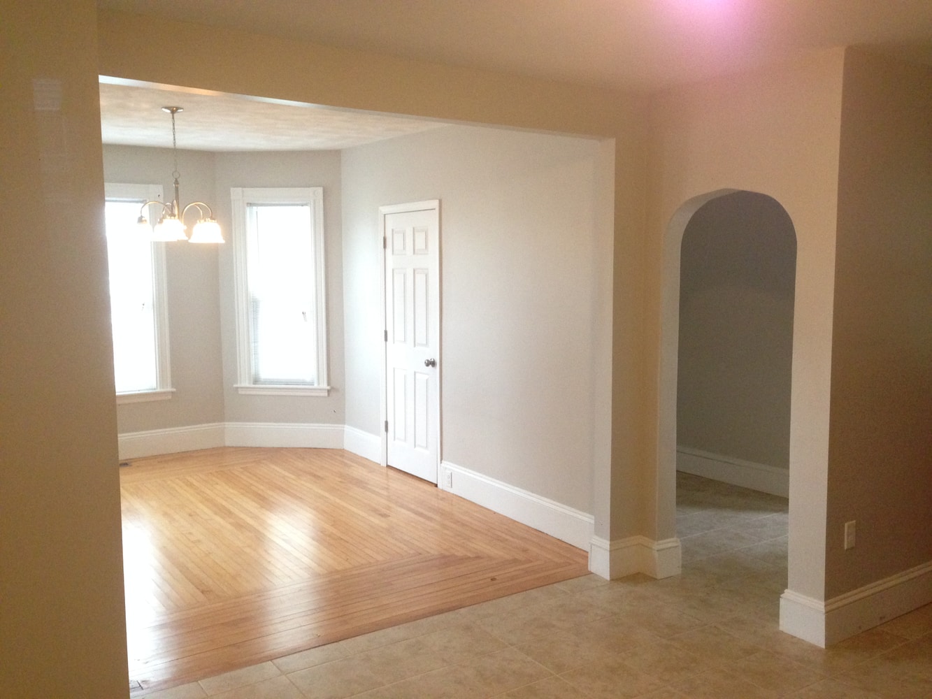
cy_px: 350
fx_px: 889
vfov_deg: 43.0
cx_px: 466
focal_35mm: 33
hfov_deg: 55.3
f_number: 2.4
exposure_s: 1/20
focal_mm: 4.12
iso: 320
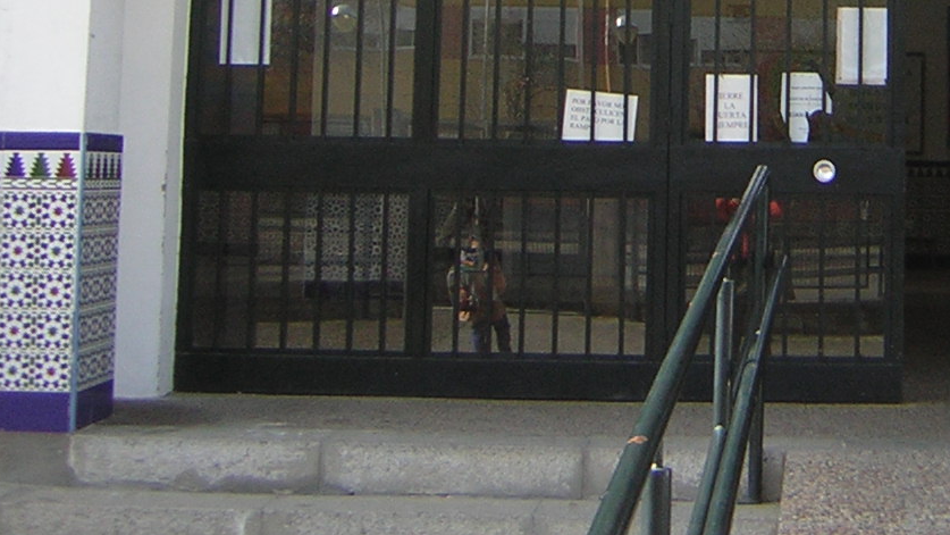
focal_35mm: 75
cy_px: -118
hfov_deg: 27.3
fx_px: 1889
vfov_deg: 15.5
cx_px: 832
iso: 50
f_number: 2.6
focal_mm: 4.7
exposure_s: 1/433
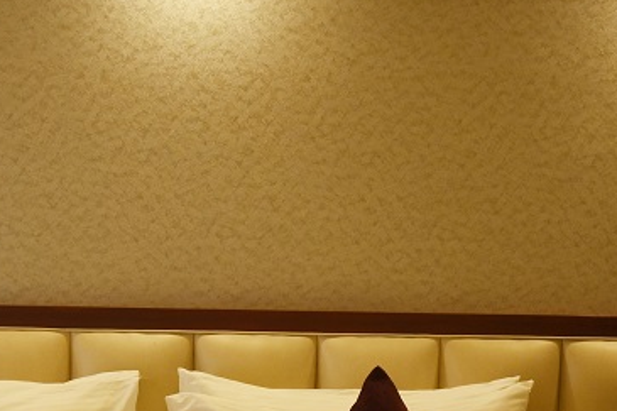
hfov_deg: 25.4
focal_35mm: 79
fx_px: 1353
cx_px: 150
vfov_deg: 16.3
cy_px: 544
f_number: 9
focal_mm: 24
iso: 500
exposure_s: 1/25
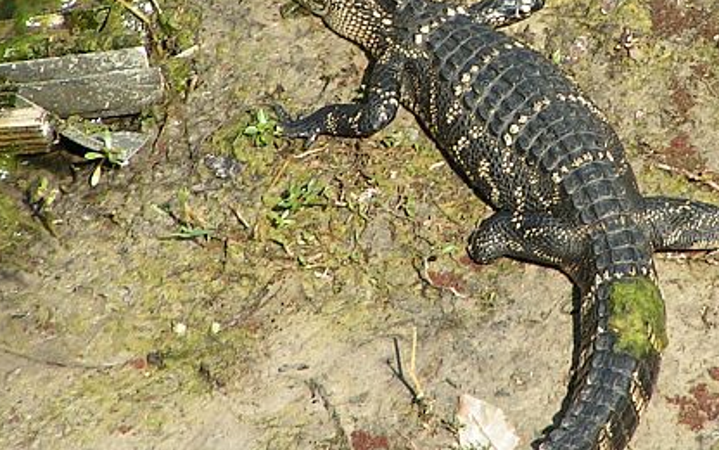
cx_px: 553
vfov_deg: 1.8
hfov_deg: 2.9
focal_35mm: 723
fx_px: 14167
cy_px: 112
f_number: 4.5
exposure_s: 1/400
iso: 50
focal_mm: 54.2
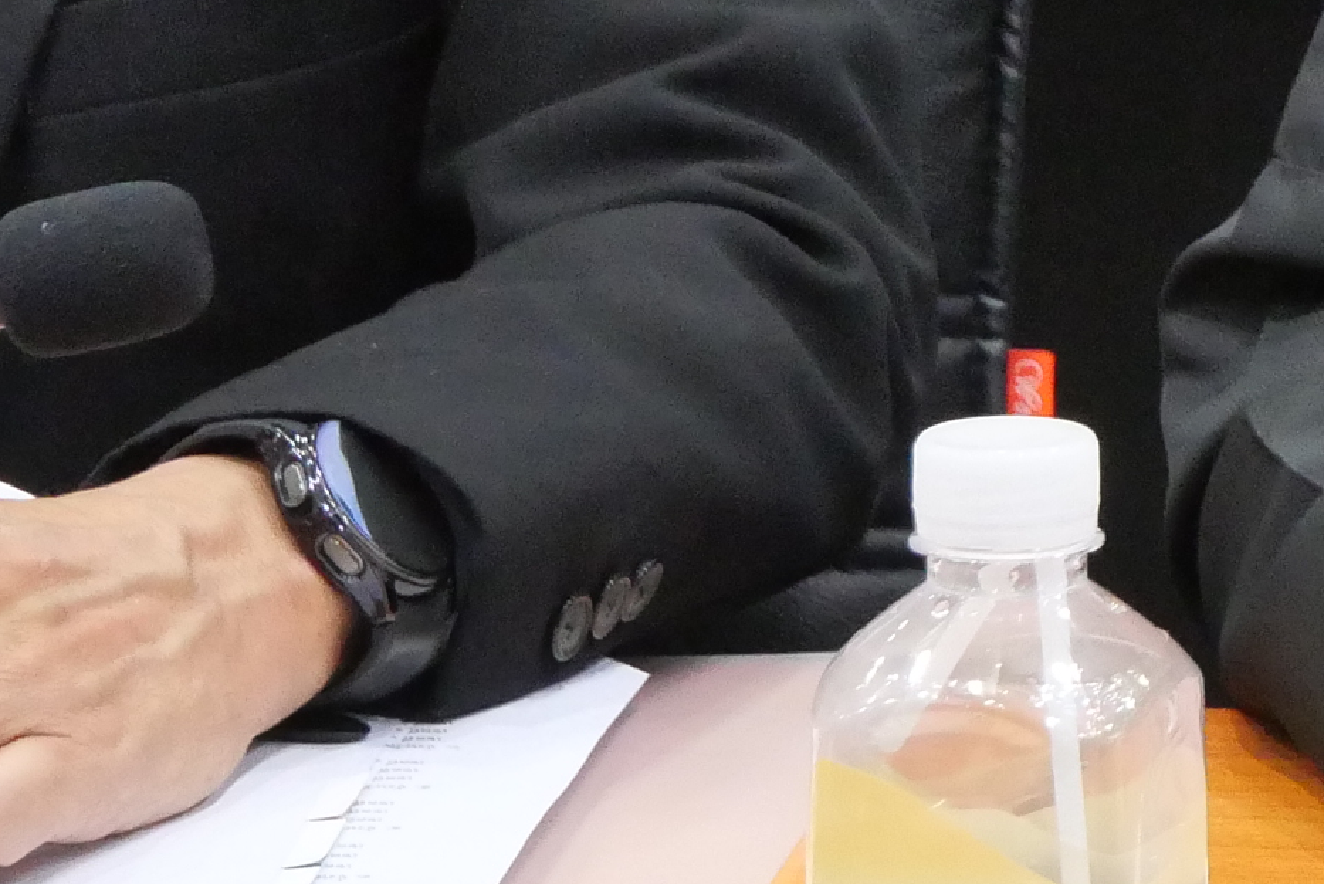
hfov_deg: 5.3
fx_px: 13908
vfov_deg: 3.6
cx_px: 2581
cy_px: -805
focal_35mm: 378
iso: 3200
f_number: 5.6
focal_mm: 46
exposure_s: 1/50
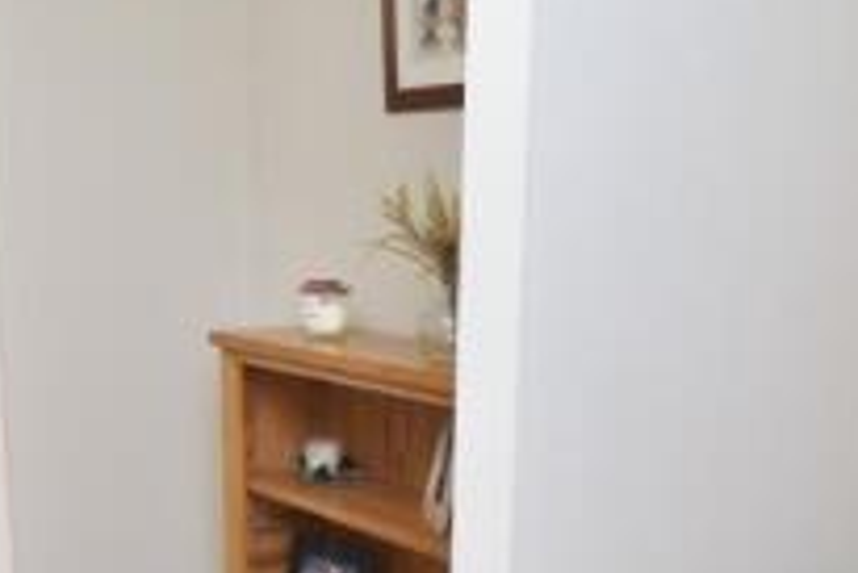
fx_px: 1145
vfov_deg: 27.0
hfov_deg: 41.1
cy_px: 529
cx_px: 446
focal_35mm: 48
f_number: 3.5
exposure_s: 1/15
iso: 220
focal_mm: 10
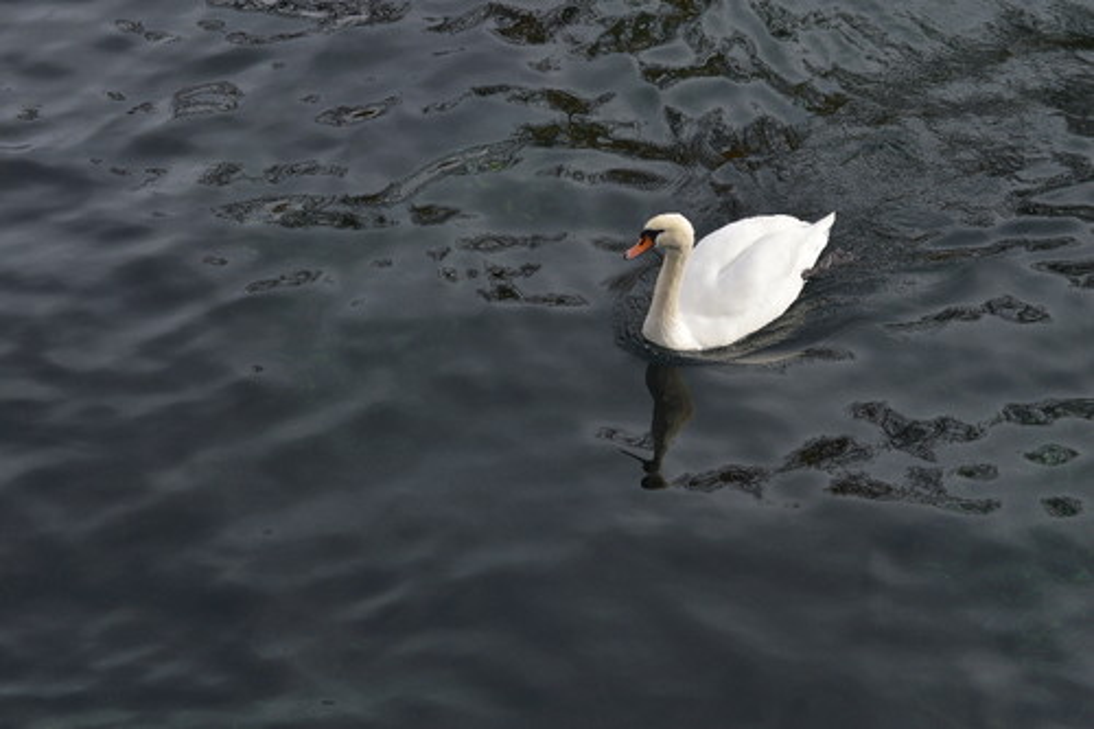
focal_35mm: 75
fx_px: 2278
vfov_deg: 18.2
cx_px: 547
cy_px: 364
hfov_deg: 27.0
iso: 200
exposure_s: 1/1000
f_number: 4.5
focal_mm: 50
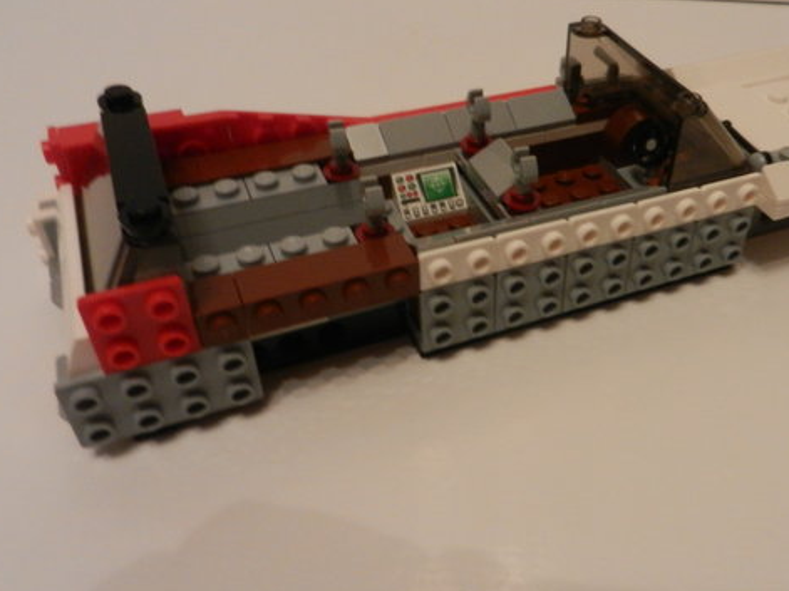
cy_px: 316
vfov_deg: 41.8
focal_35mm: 34
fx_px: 775
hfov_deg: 53.1
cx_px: 513
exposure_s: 1/15
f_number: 3.5
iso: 400
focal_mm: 4.5
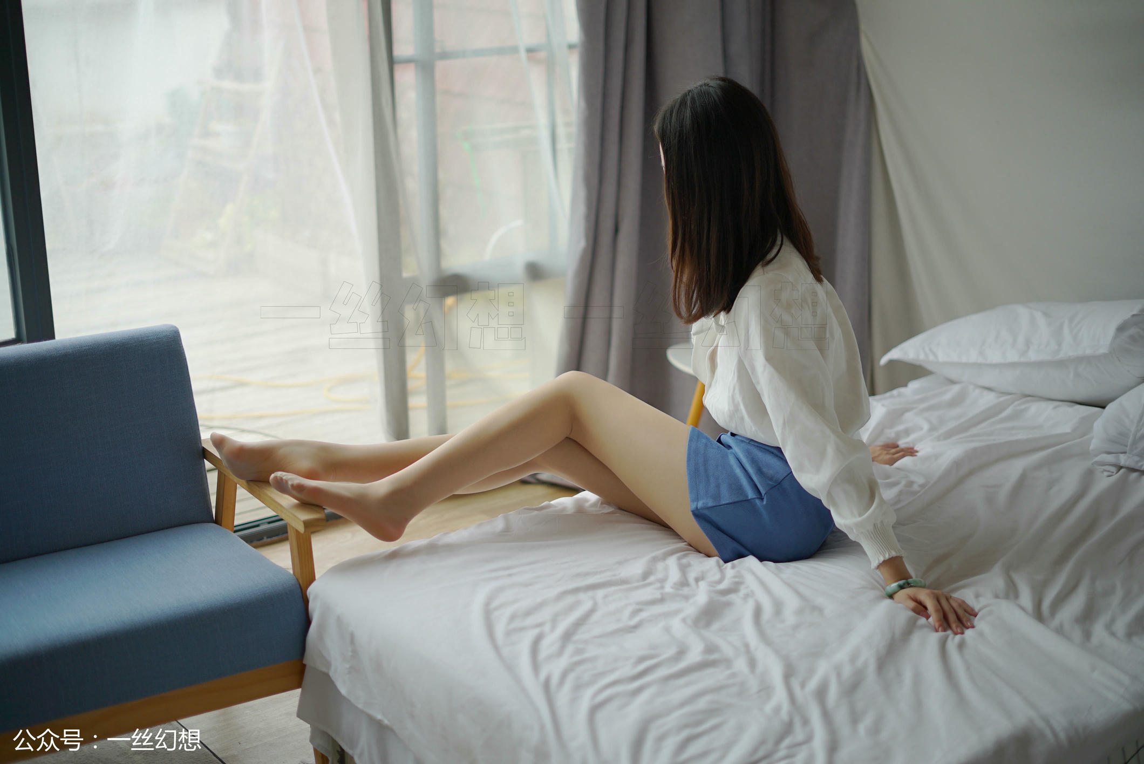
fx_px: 1590
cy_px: 382
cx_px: 572
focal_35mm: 50
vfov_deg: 27.0
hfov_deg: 39.6
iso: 100
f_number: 1.8
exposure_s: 1/640
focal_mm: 50
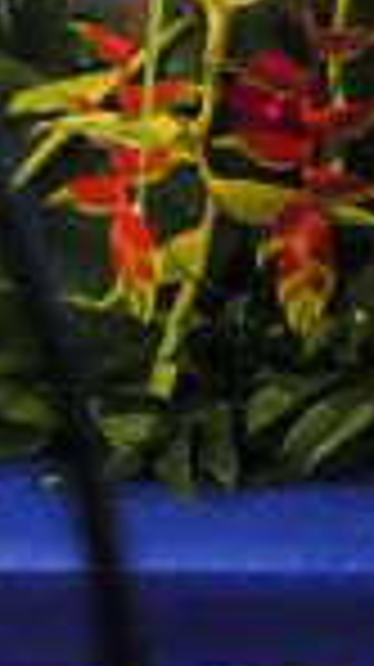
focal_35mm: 300
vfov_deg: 7.1
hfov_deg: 4.0
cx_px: 212
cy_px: -191
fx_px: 5301
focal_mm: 35.5
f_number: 5.6
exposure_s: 1/180
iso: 6400
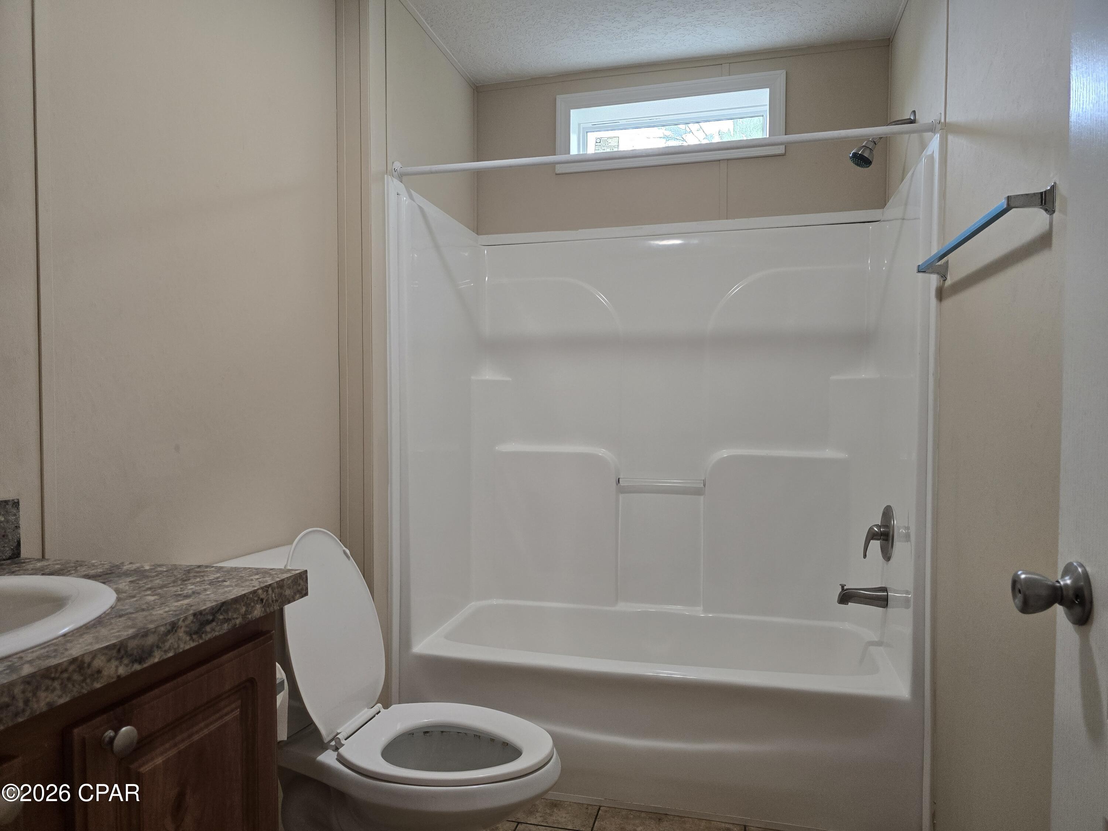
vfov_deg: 58.9
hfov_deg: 73.9
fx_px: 736
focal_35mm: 23
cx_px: 554
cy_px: 416
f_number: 1.7
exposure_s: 1/120
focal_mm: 6.3
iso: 250
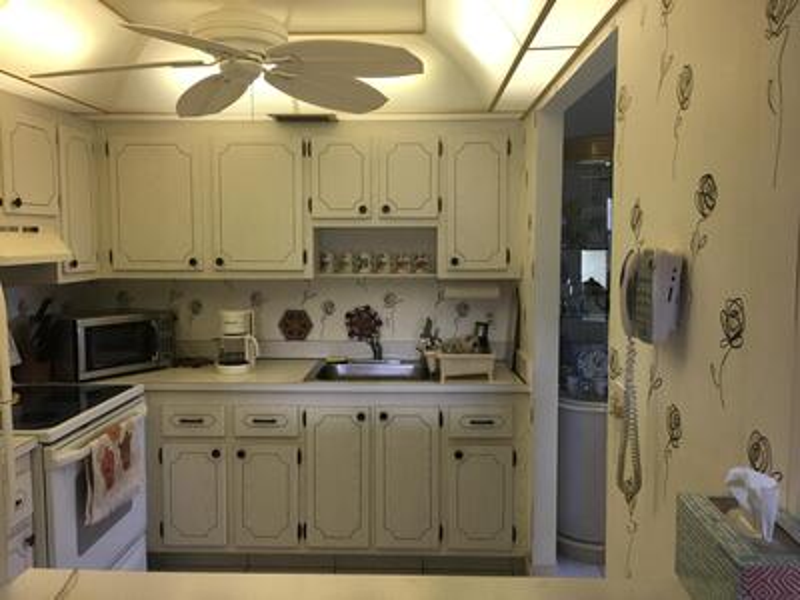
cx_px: 400
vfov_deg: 48.2
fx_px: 670
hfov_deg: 61.7
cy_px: 300
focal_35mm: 29
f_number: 2.2
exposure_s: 1/30
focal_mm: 4.15
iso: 25
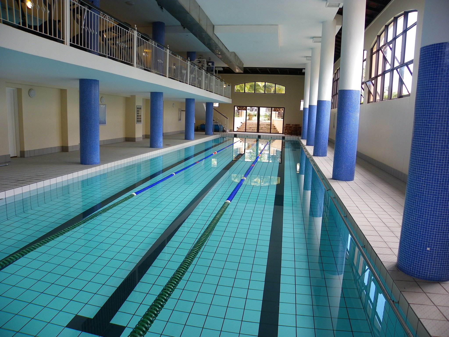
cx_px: 224
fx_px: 337
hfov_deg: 67.3
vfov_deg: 53.1
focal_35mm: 26
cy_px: 168
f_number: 2.8
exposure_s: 1/60
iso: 64
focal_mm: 4.6
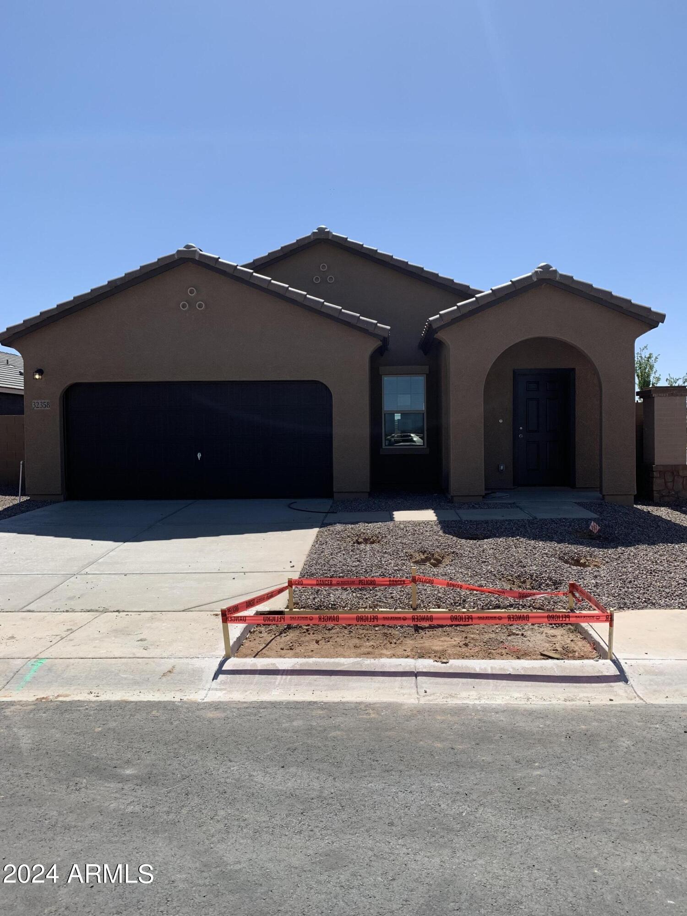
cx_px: 344
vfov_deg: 67.3
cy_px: 458
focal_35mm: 26
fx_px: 688
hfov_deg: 53.1
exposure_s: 1/2611
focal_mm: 4.25
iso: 25
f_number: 1.8
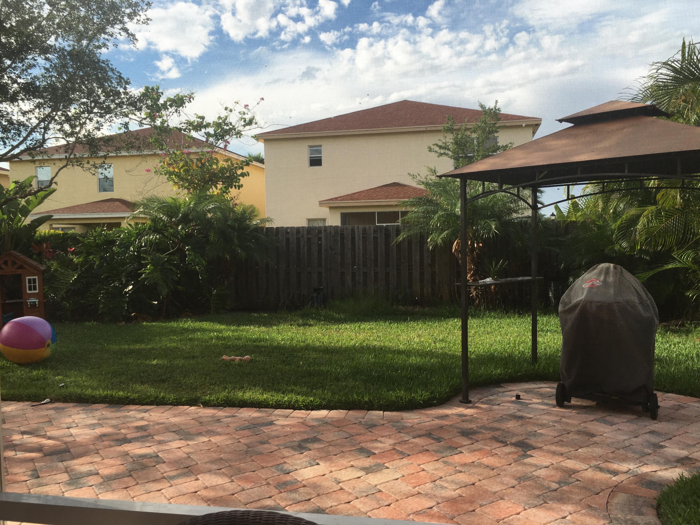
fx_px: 586
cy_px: 262
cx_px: 350
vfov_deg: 48.2
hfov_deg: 61.7
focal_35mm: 29
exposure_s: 1/651
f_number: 2.2
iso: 25
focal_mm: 4.15
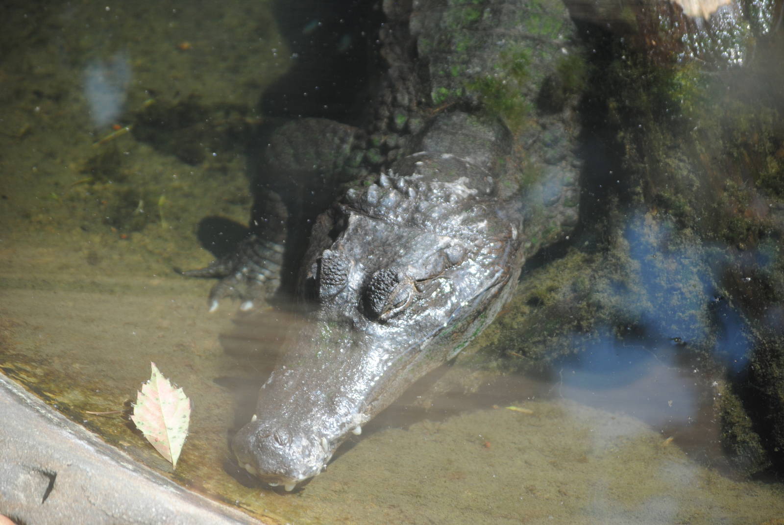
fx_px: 3270
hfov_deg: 13.7
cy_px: 262
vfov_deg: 9.2
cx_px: 392
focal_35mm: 150
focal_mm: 100
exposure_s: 1/320
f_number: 4.5
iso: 200
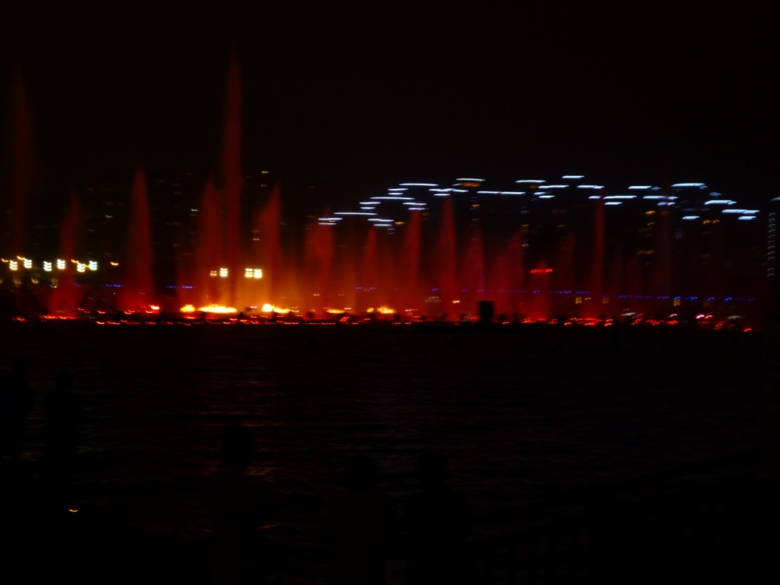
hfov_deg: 34.3
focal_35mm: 56
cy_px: 292
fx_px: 1262
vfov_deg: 26.1
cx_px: 390
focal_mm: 10
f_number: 4.4
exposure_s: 1/4
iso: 100
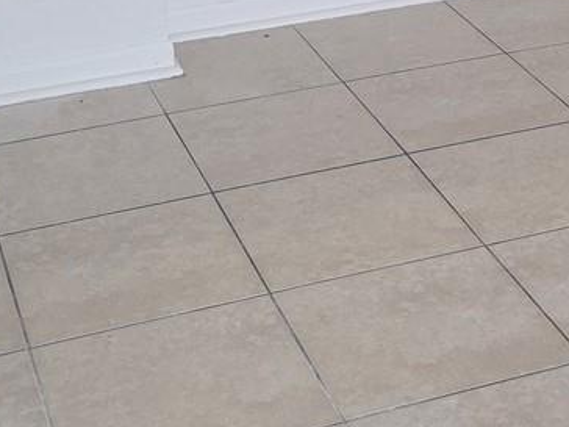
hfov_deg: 19.2
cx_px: 483
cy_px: -408
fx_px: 1660
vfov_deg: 12.9
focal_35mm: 101
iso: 50
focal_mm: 6.3
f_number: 1.7
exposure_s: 1/60
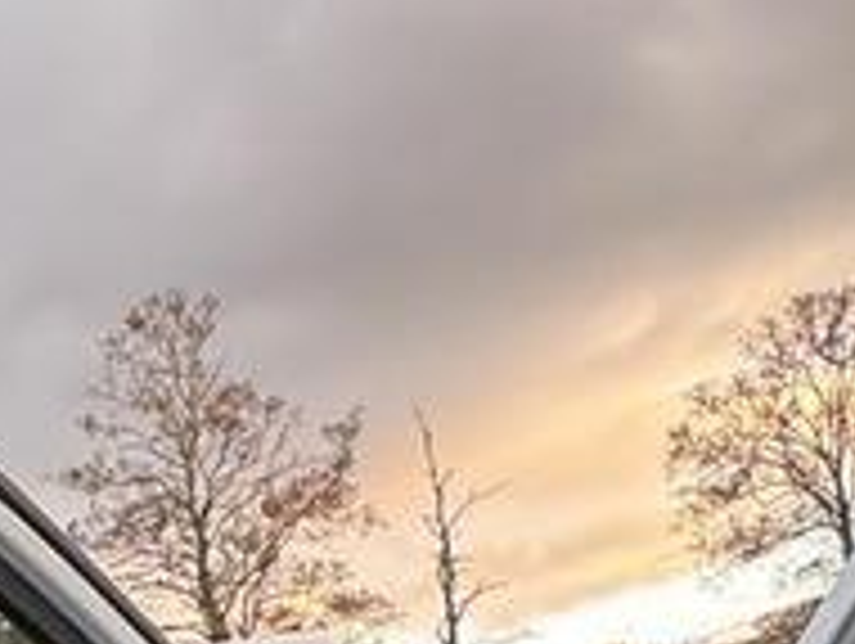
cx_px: -27
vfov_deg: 15.7
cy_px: 1405
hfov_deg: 27.4
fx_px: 1632
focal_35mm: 66
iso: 125
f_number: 2.2
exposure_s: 1/99
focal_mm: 2.22
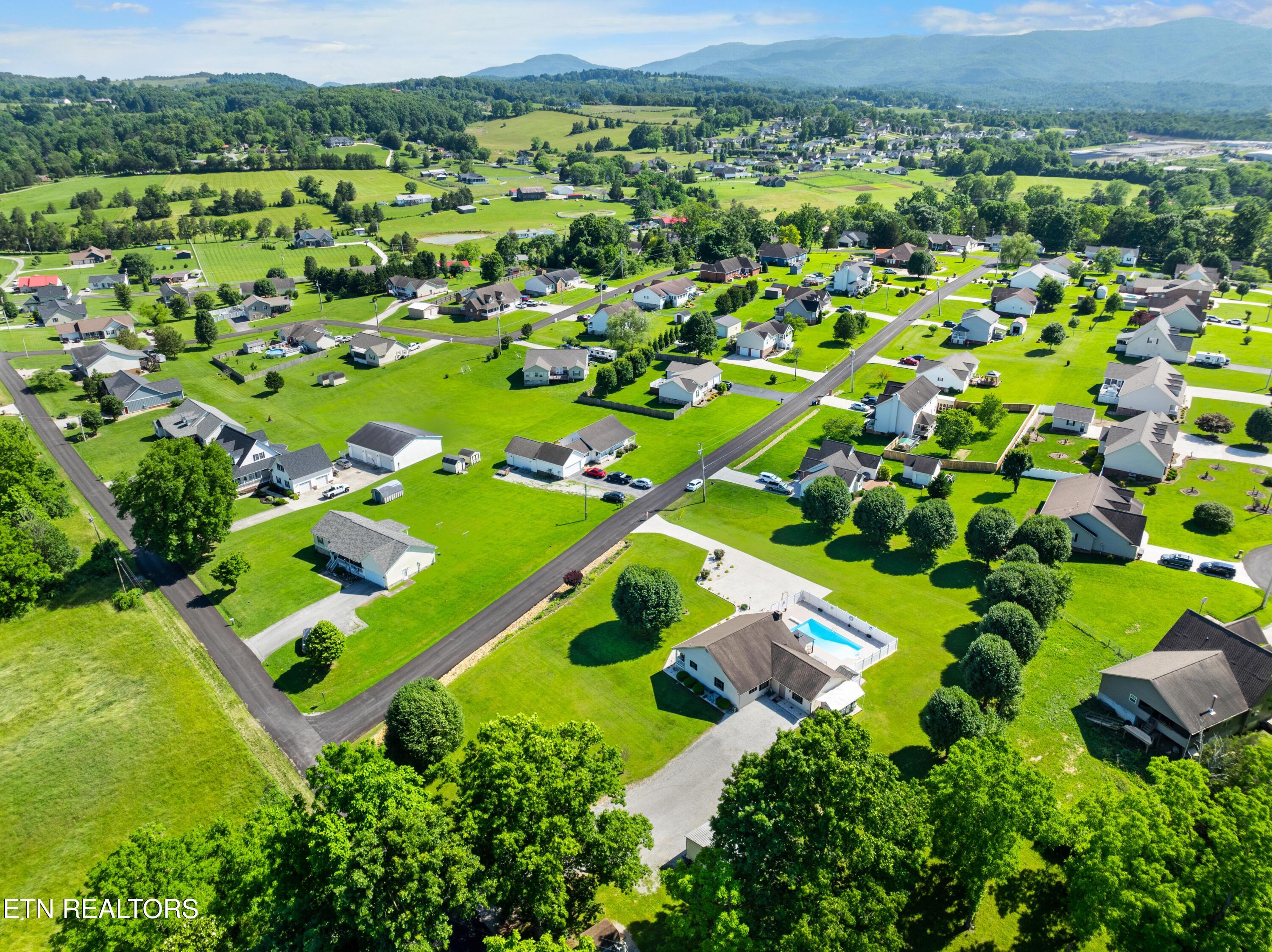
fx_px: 881
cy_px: 476
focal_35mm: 24
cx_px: 636
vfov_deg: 56.8
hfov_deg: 71.6
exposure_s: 1/160
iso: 110
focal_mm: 12.29
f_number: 2.8
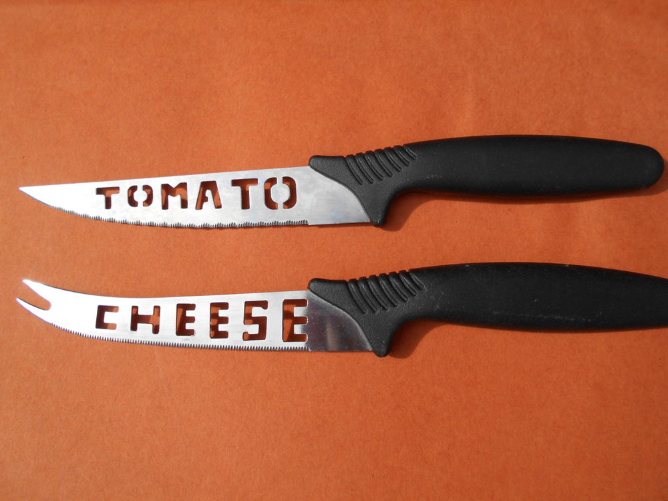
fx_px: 502
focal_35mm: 26
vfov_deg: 53.1
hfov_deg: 67.3
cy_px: 250
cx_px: 334
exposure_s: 1/800
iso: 80
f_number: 3.2
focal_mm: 4.6
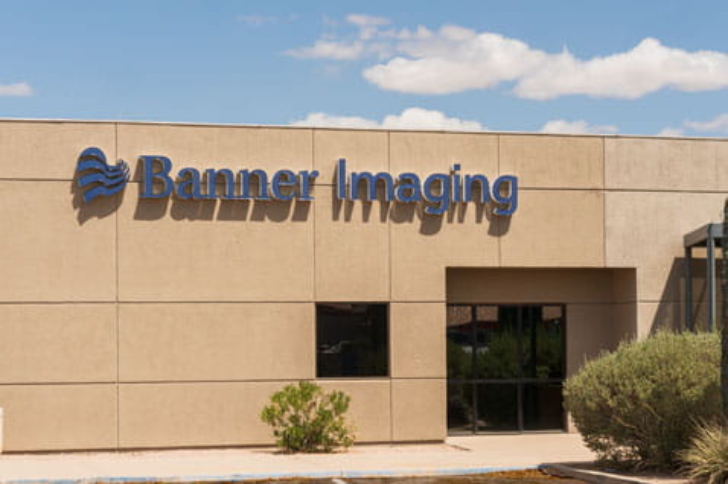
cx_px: 364
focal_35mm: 55
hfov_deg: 36.3
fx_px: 1111
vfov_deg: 24.6
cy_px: 242
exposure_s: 1/25
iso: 100
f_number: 18
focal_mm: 55
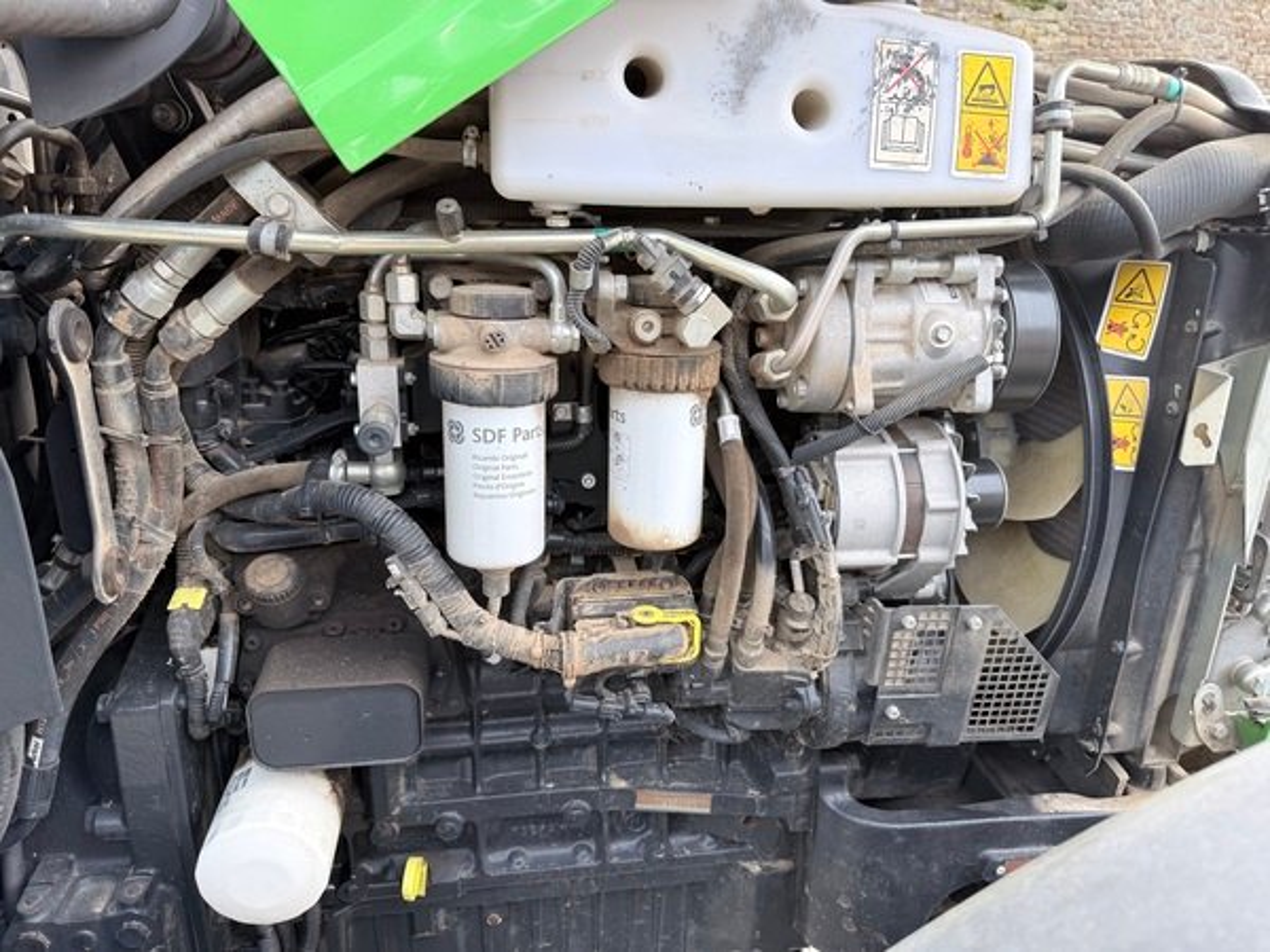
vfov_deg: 56.8
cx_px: 635
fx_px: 881
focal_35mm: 24
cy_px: 476
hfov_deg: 71.6
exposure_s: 1/323
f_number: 1.78
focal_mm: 6.76
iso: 80
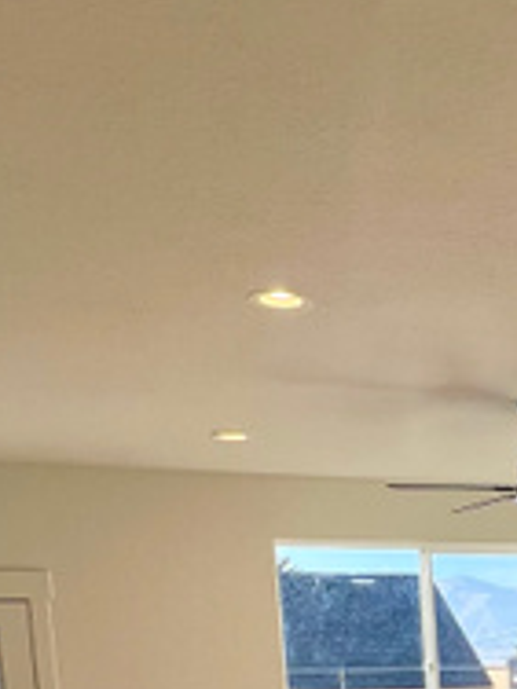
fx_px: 1055
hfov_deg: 24.0
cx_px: 682
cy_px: 828
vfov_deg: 30.6
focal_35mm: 53
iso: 32
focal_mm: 1.57
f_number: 1.8
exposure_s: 1/345
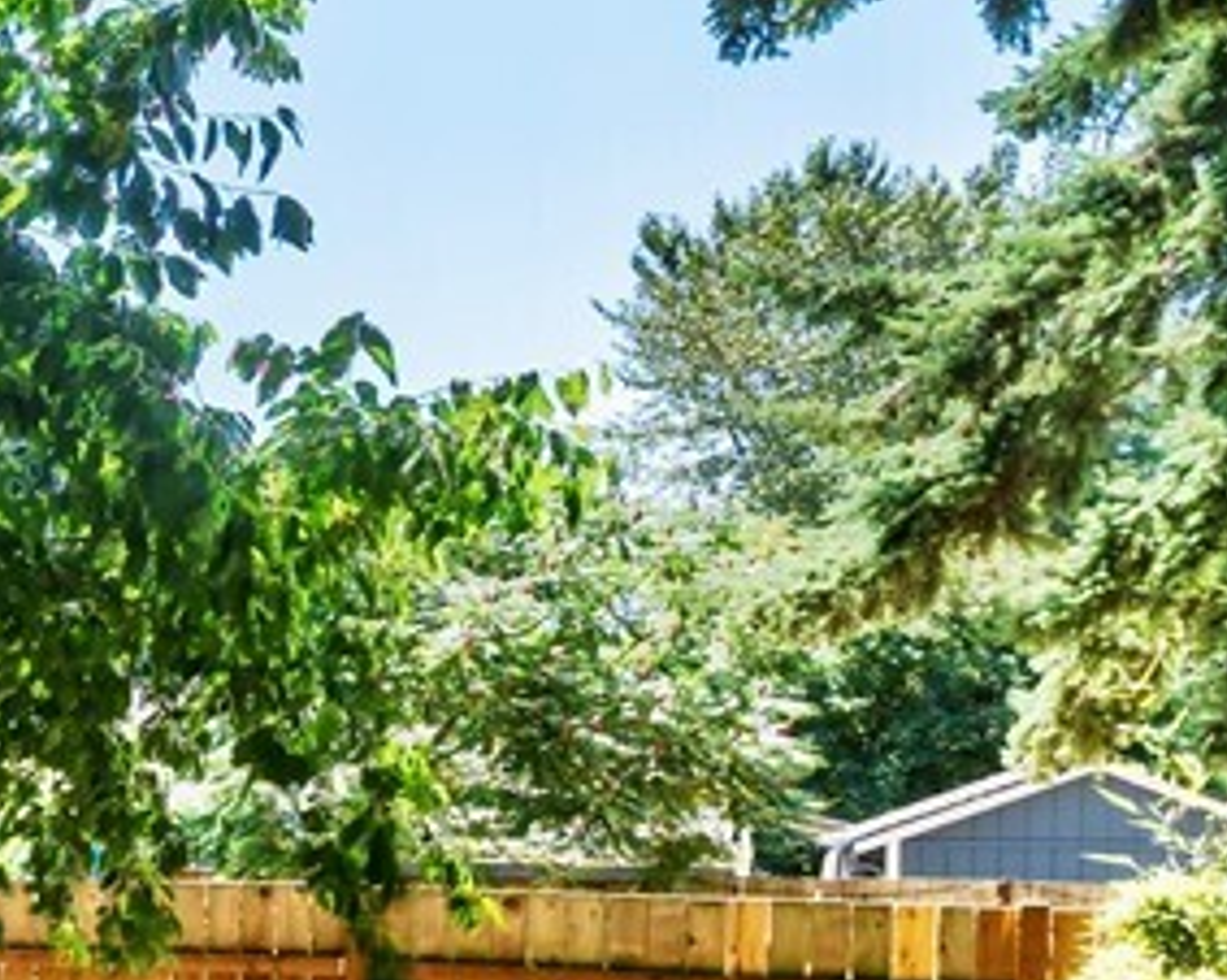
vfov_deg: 16.4
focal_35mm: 93
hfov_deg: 13.7
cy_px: 841
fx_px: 3368
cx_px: -1834
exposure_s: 1/60
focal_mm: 16.5
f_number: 11
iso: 100
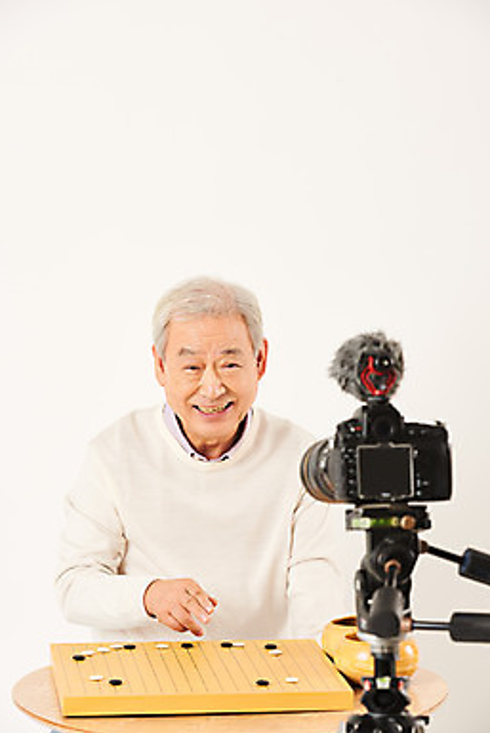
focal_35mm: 130
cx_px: 247
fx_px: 2652
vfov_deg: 15.8
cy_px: 371
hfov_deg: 10.6
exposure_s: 1/125
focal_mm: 125
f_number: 7.1
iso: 100
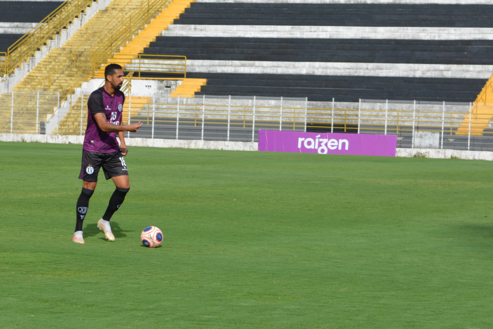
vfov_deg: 10.0
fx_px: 1888
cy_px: 168
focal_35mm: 138
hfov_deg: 14.8
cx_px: 156
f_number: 8
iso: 125
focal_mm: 55
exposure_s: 1/250
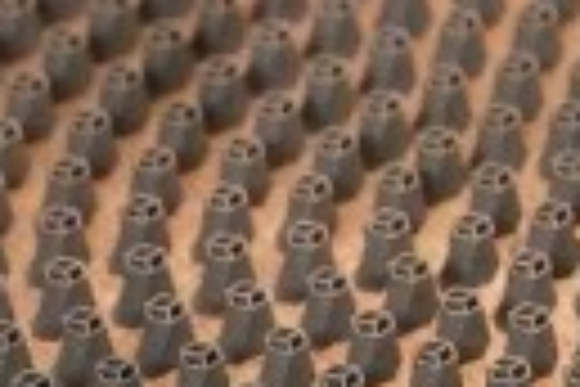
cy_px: 320
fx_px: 9167
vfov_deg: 2.4
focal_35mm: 569
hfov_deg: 3.6
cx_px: 719
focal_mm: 34
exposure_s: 1/125
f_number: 5.6
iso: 1600
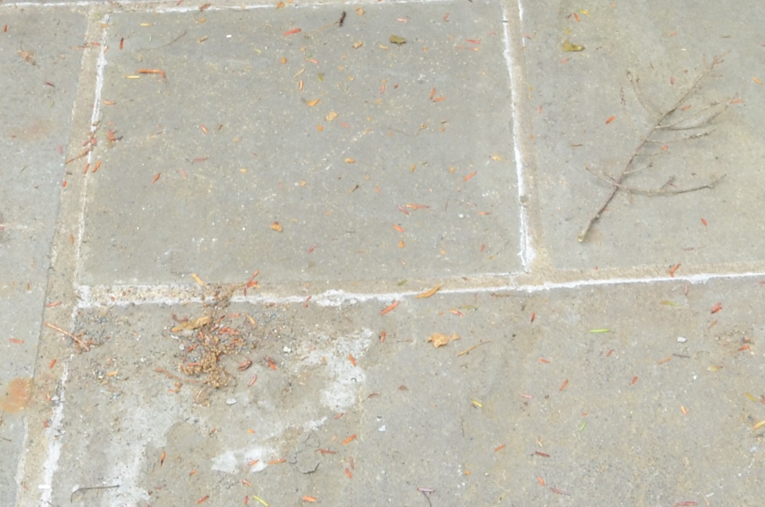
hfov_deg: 19.1
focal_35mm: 107
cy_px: -404
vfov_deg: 11.8
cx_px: 315
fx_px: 2269
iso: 500
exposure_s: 1/160
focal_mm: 18
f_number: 5.6
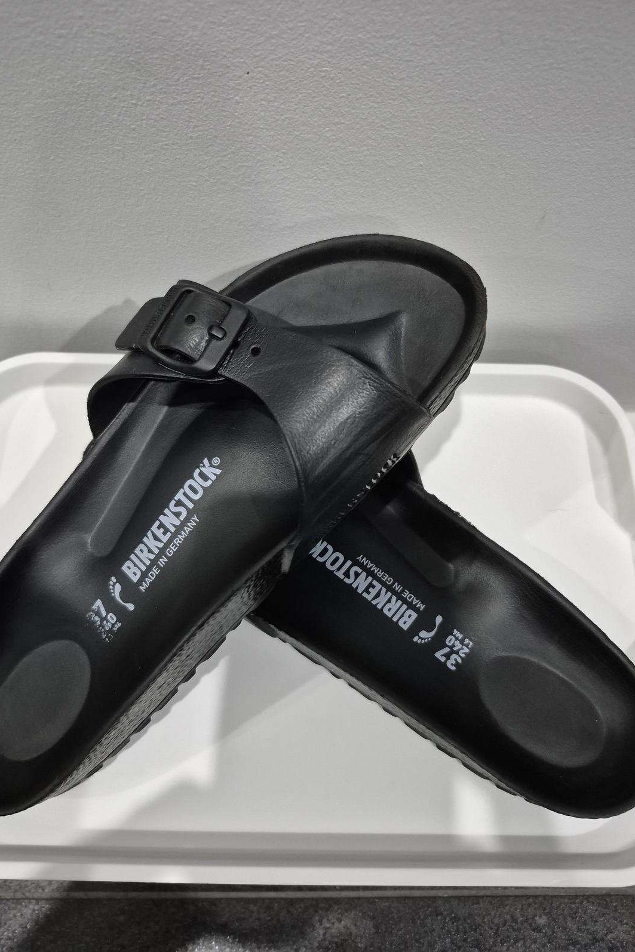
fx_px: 635
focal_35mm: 24
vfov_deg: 73.7
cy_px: 475
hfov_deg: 53.1
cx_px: 303
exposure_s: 1/100
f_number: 1.8
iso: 1250
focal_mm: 5.4
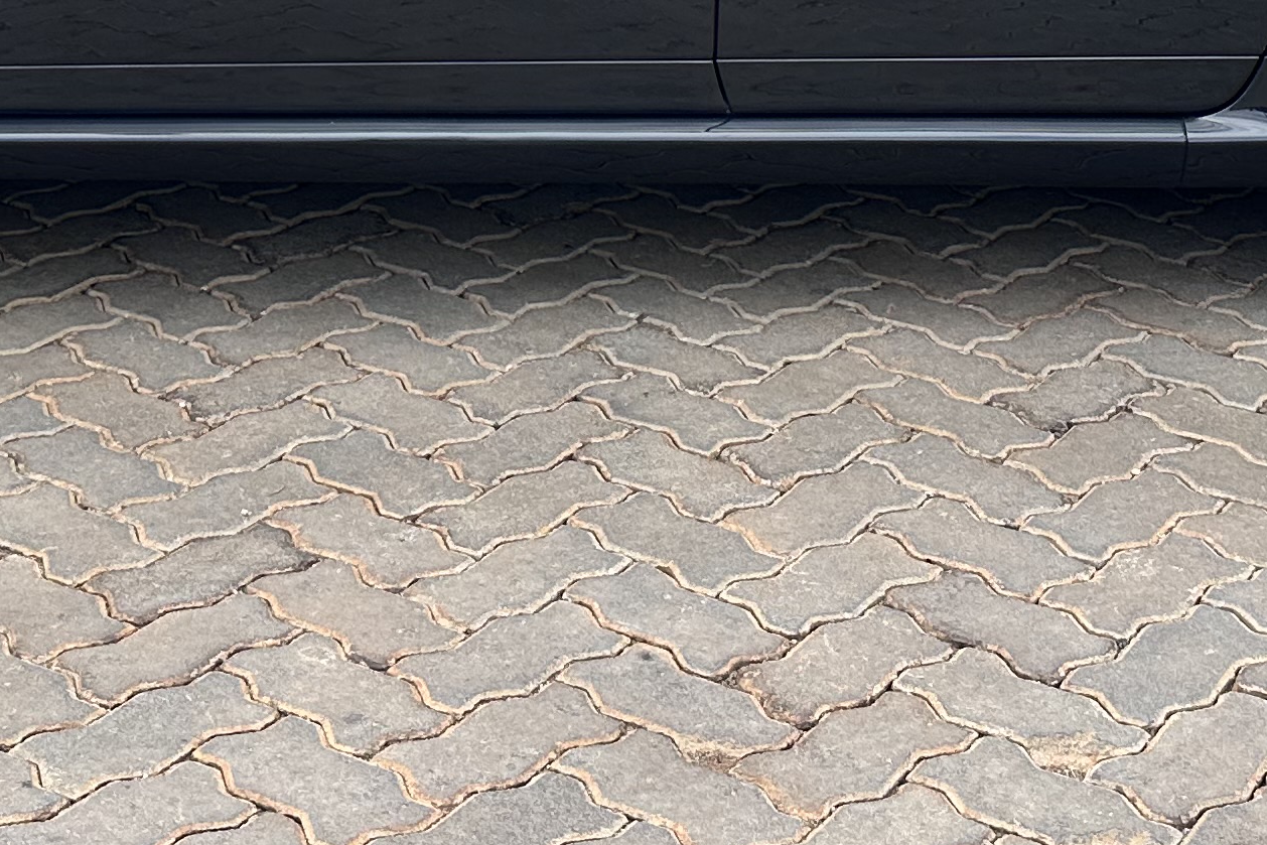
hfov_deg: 25.4
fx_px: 2816
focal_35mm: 80
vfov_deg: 16.2
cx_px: 675
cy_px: -250
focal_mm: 6.86
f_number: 1.78
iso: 80
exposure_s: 1/1949
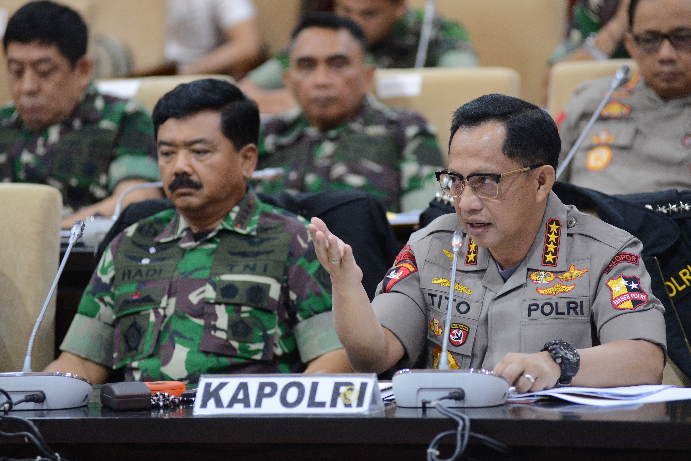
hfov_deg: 12.1
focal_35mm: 170
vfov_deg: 8.1
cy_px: 230
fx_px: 3264
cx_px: 346
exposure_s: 1/125
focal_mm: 170
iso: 3200
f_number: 2.8
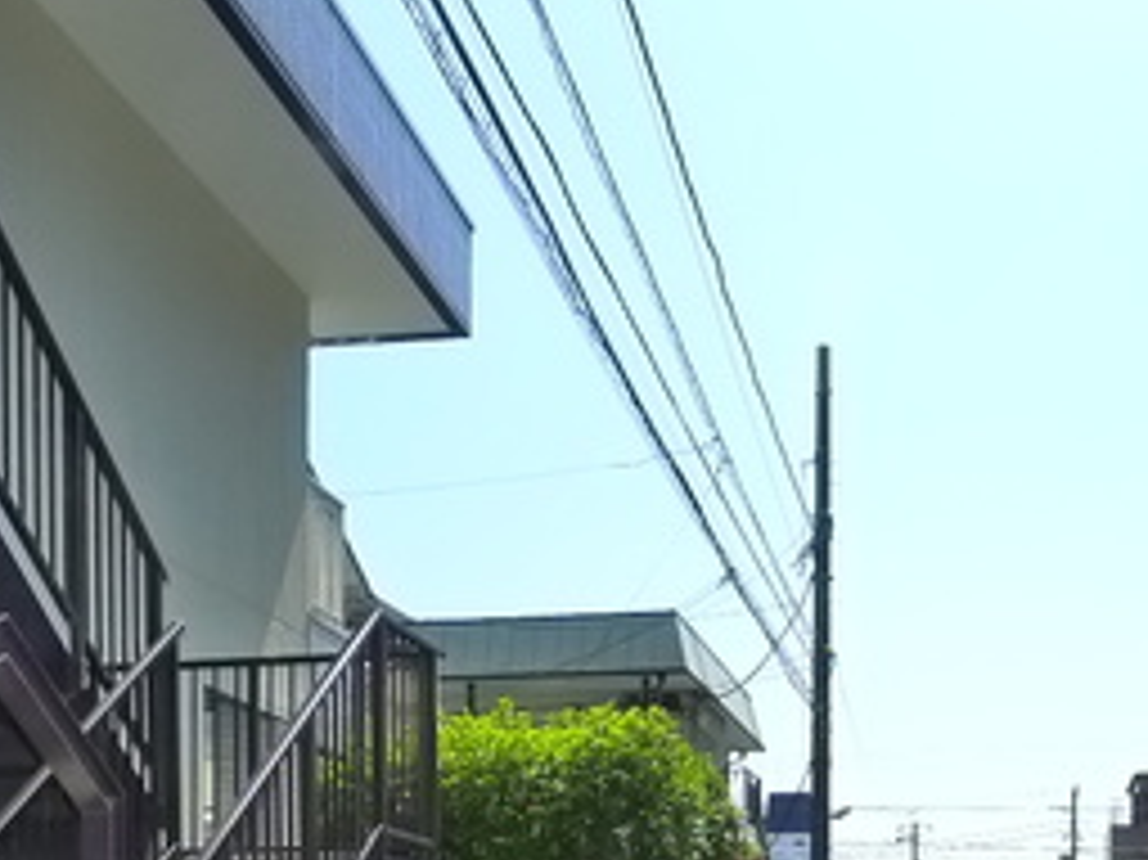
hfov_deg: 29.2
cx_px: 761
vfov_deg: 20.4
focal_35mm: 66
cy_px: 1114
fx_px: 2188
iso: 400
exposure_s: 1/800
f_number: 4
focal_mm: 5.1
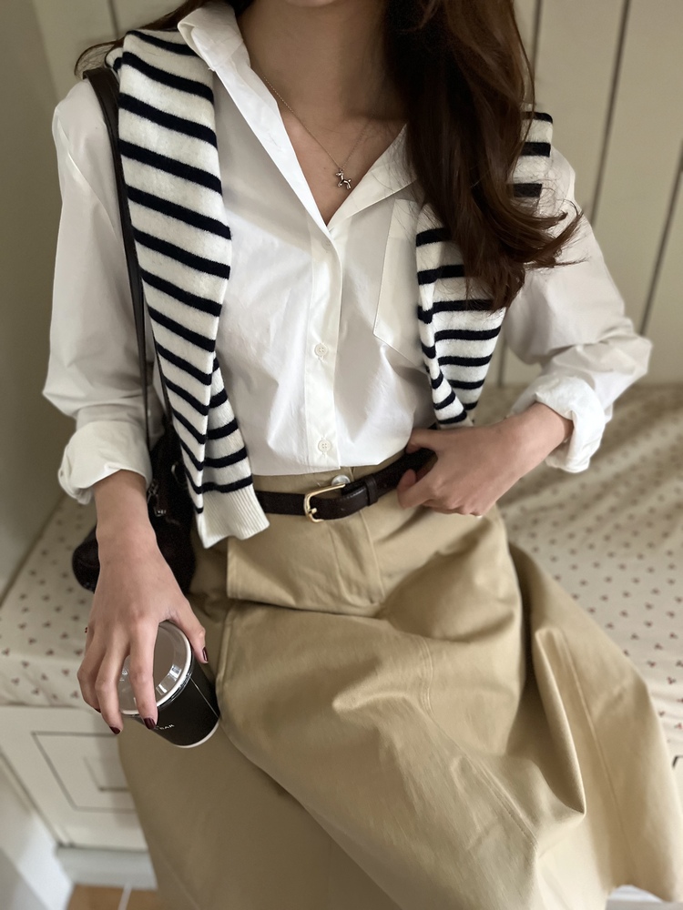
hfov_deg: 53.1
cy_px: 455
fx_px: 684
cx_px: 342
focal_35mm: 26
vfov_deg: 67.3
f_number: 1.6
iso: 640
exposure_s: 1/40
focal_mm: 5.1
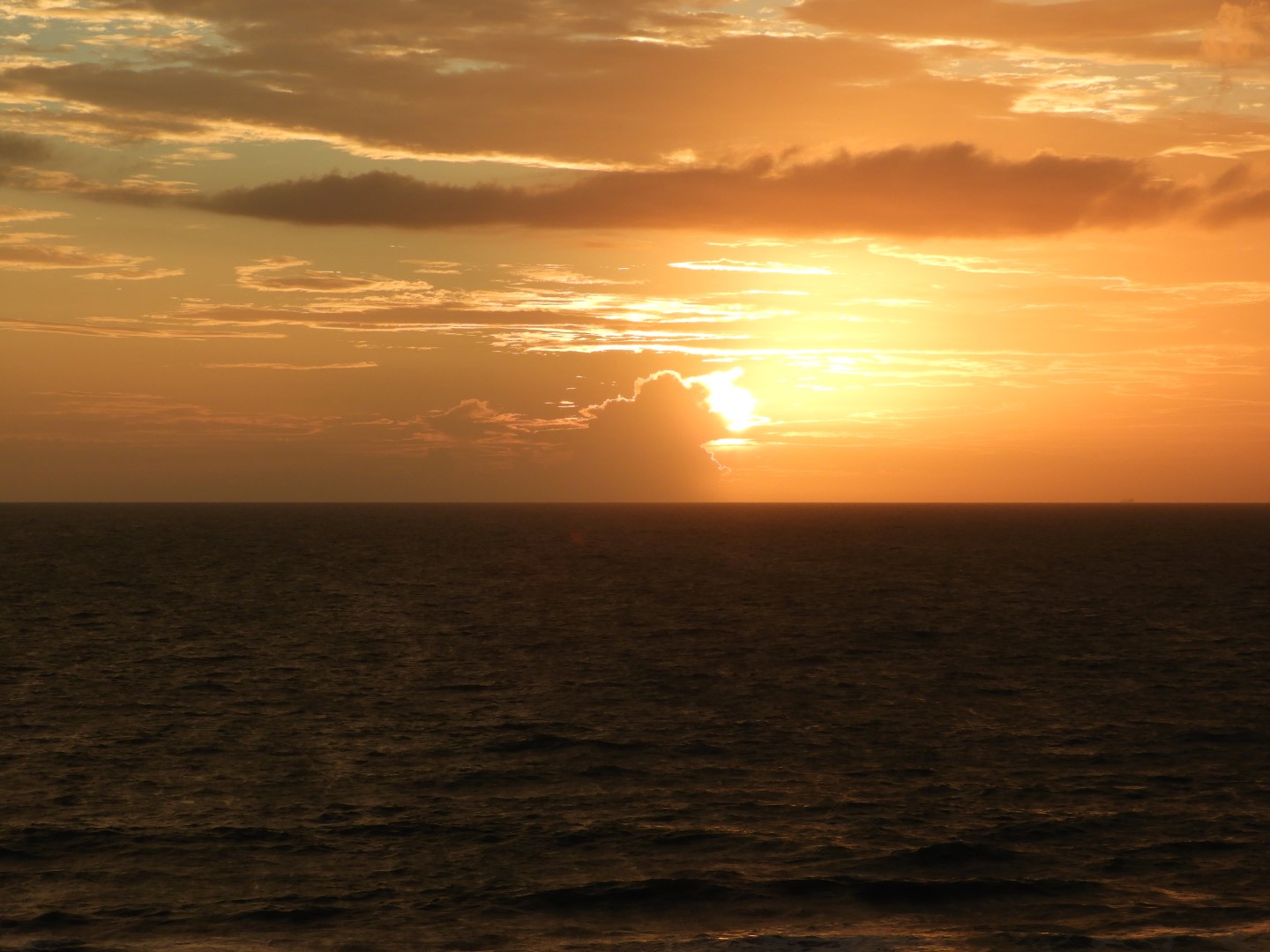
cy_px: 476
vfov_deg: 12.9
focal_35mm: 115
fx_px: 4219
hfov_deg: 17.1
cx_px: 635
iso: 100
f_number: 5
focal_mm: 20.6
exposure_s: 1/400
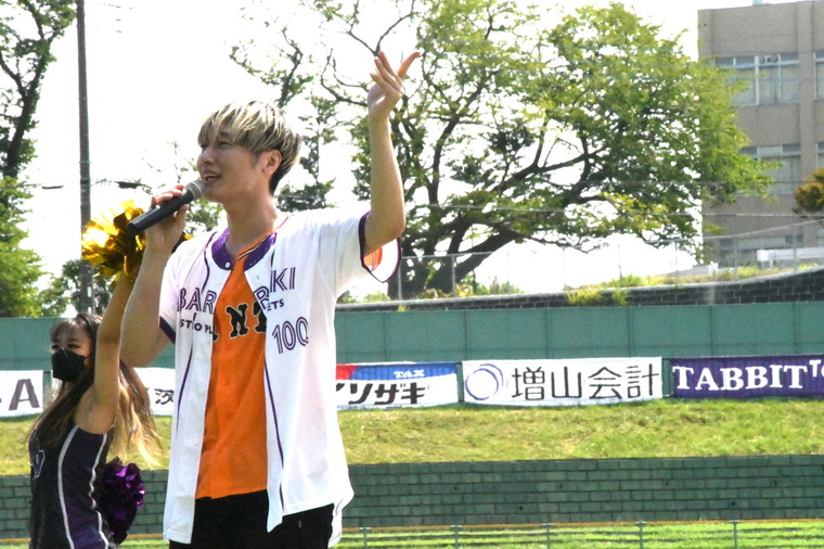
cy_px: 274
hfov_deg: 8.1
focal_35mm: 255
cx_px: 412
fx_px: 5834
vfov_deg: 5.4
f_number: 32
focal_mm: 170
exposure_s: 1/4000
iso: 20000
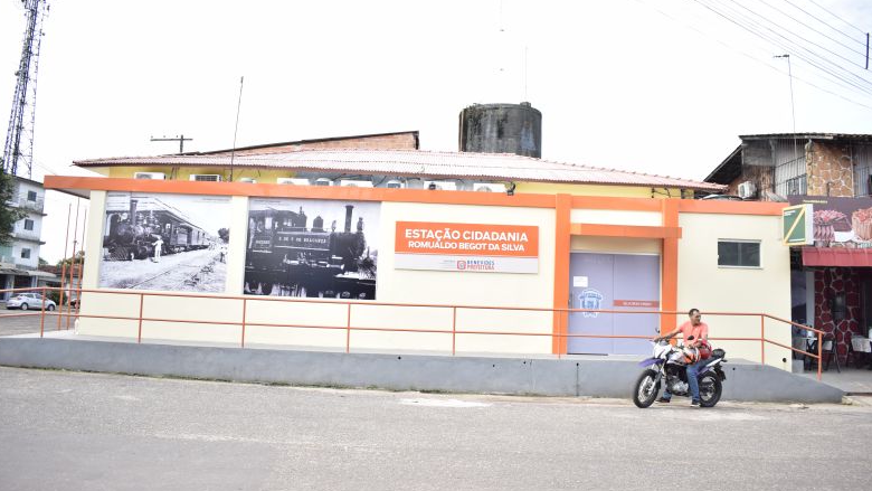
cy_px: 204
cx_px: 430
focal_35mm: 29
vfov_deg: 40.1
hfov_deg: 66.1
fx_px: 671
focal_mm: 18
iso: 100
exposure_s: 1/200
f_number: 3.5
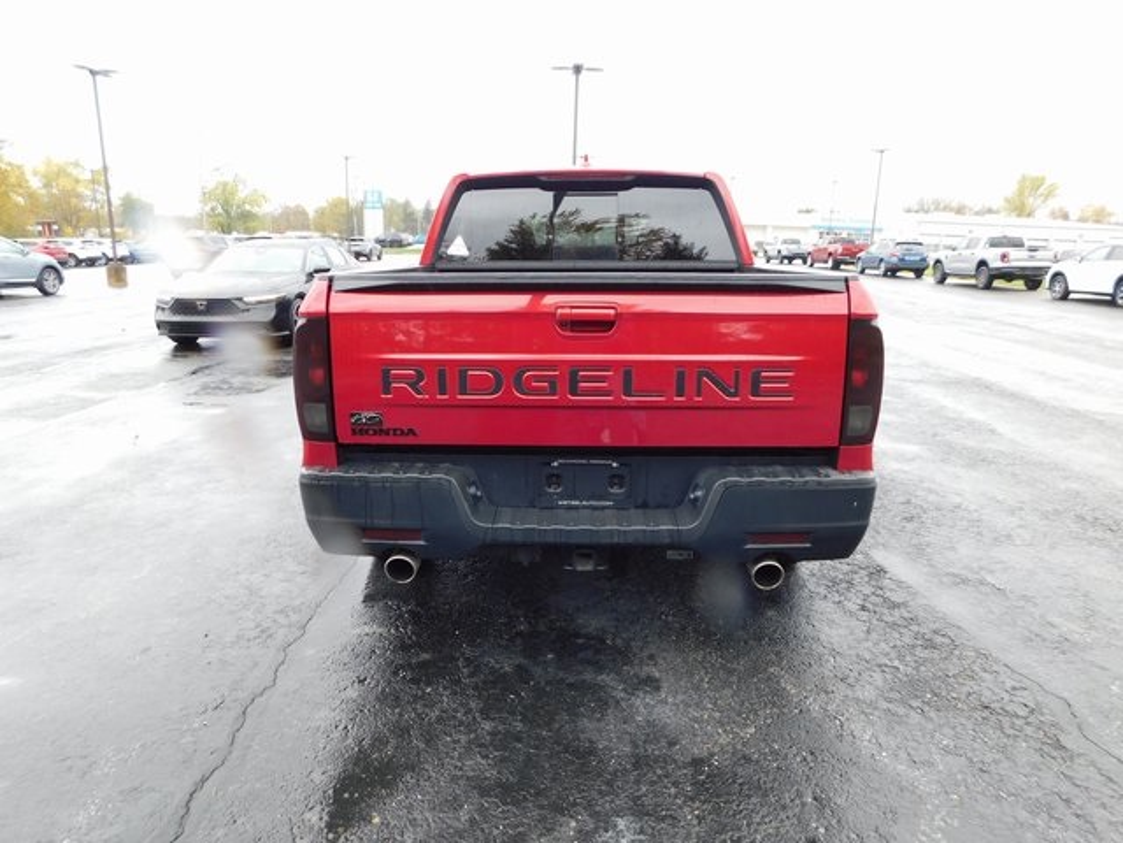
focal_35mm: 23
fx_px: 746
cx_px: 562
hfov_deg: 73.9
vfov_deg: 58.9
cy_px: 422
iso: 125
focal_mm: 4
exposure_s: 1/80
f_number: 3
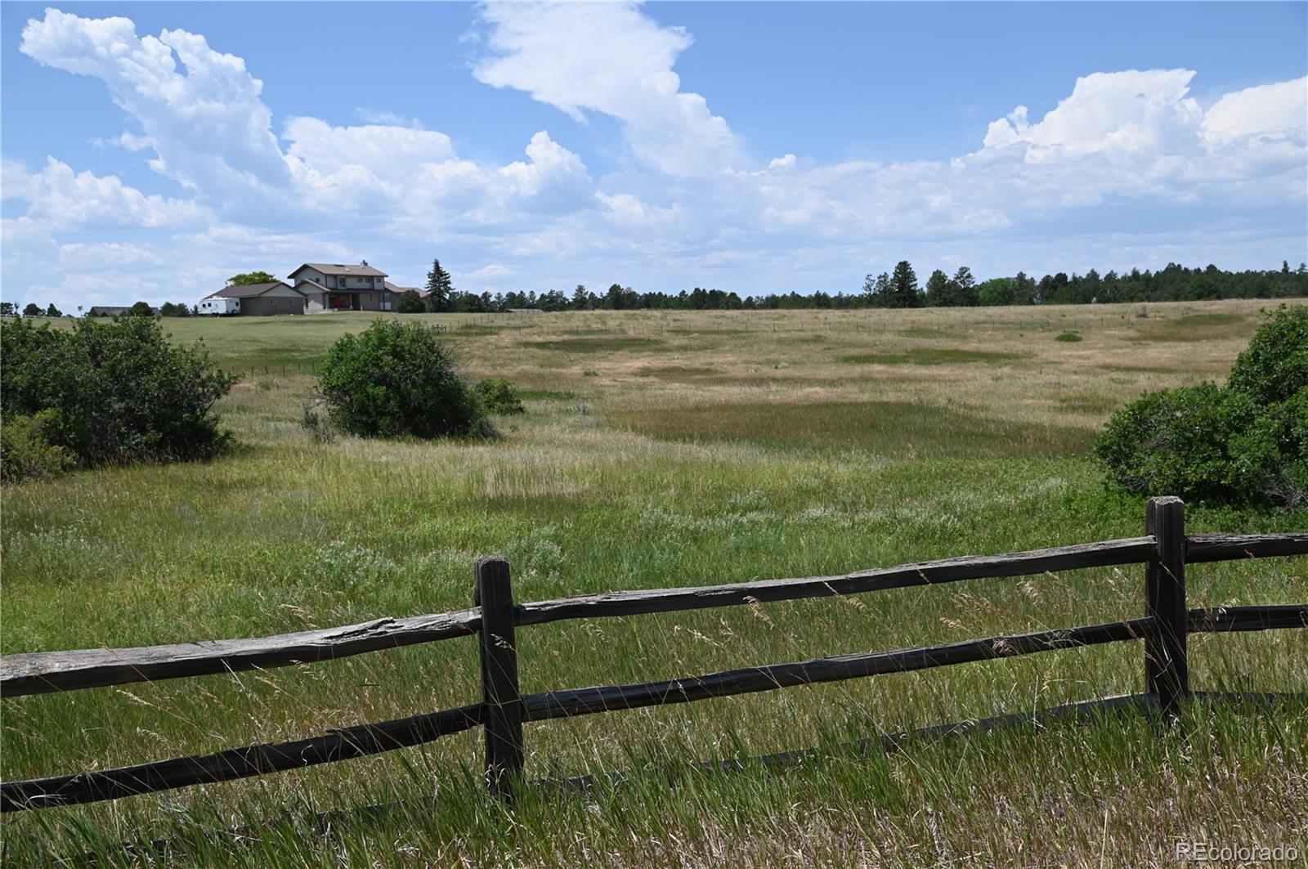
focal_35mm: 38
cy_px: 434
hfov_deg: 50.7
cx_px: 654
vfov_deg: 35.0
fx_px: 1379
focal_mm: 38
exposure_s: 1/400
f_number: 7.1
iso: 100
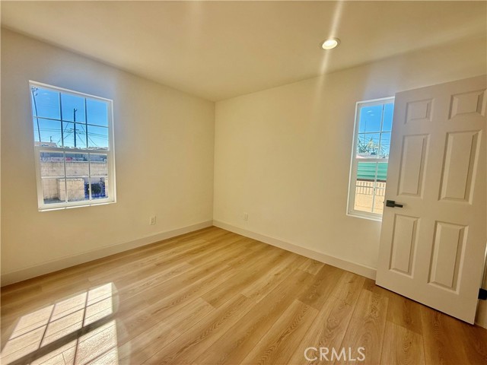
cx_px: 244
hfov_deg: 102.1
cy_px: 182
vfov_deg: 85.7
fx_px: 197
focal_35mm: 14
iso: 64
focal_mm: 2.22
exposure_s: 1/310
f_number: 2.2
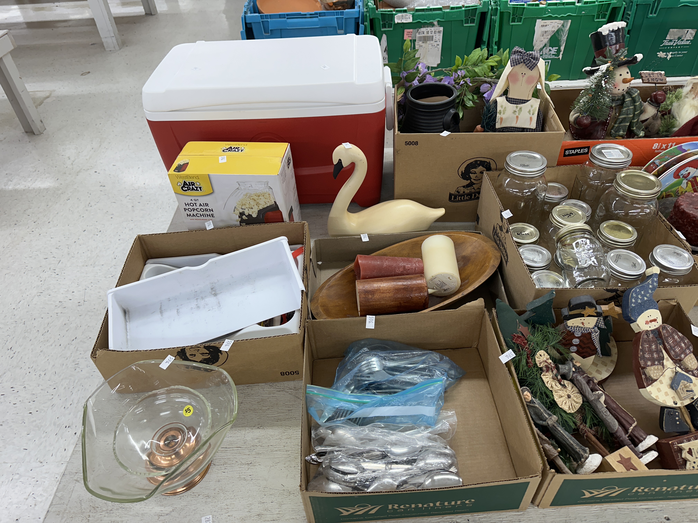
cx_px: 349
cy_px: 262
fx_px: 484
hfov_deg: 71.6
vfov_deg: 56.8
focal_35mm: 24
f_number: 1.78
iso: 100
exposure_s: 1/120
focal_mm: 6.86
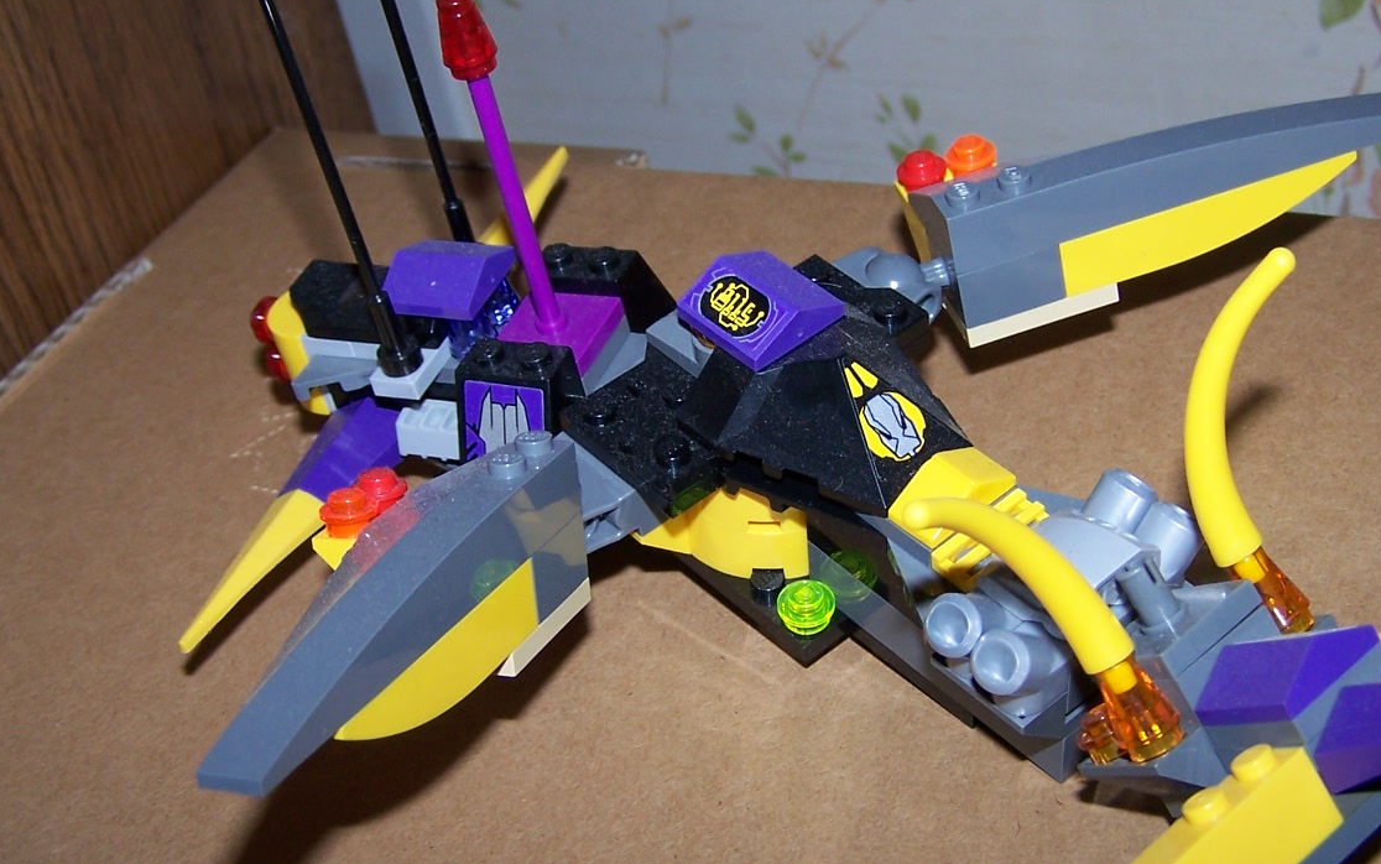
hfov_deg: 36.2
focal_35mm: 56
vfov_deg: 23.2
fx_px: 2108
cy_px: 412
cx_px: 752
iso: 80
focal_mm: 6.3
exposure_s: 1/60
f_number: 2.8
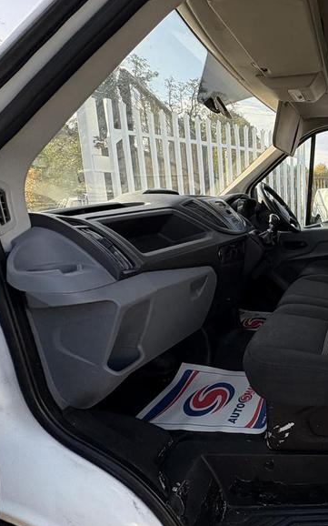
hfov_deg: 41.3
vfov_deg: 77.2
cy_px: 260
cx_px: 368
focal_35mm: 23
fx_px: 329
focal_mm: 2.22
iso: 40
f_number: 2.2
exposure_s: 1/401
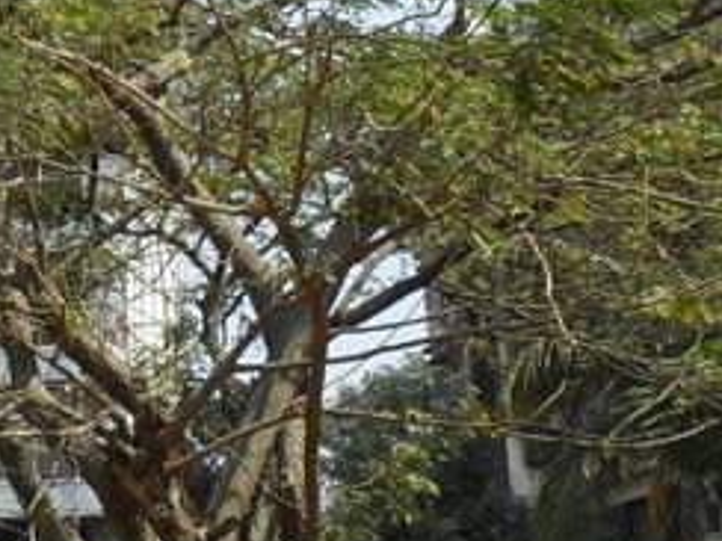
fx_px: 2190
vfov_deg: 13.7
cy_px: -95
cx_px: -219
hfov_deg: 17.5
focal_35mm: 105
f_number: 3.7
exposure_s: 1/500
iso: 100
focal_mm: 5.7
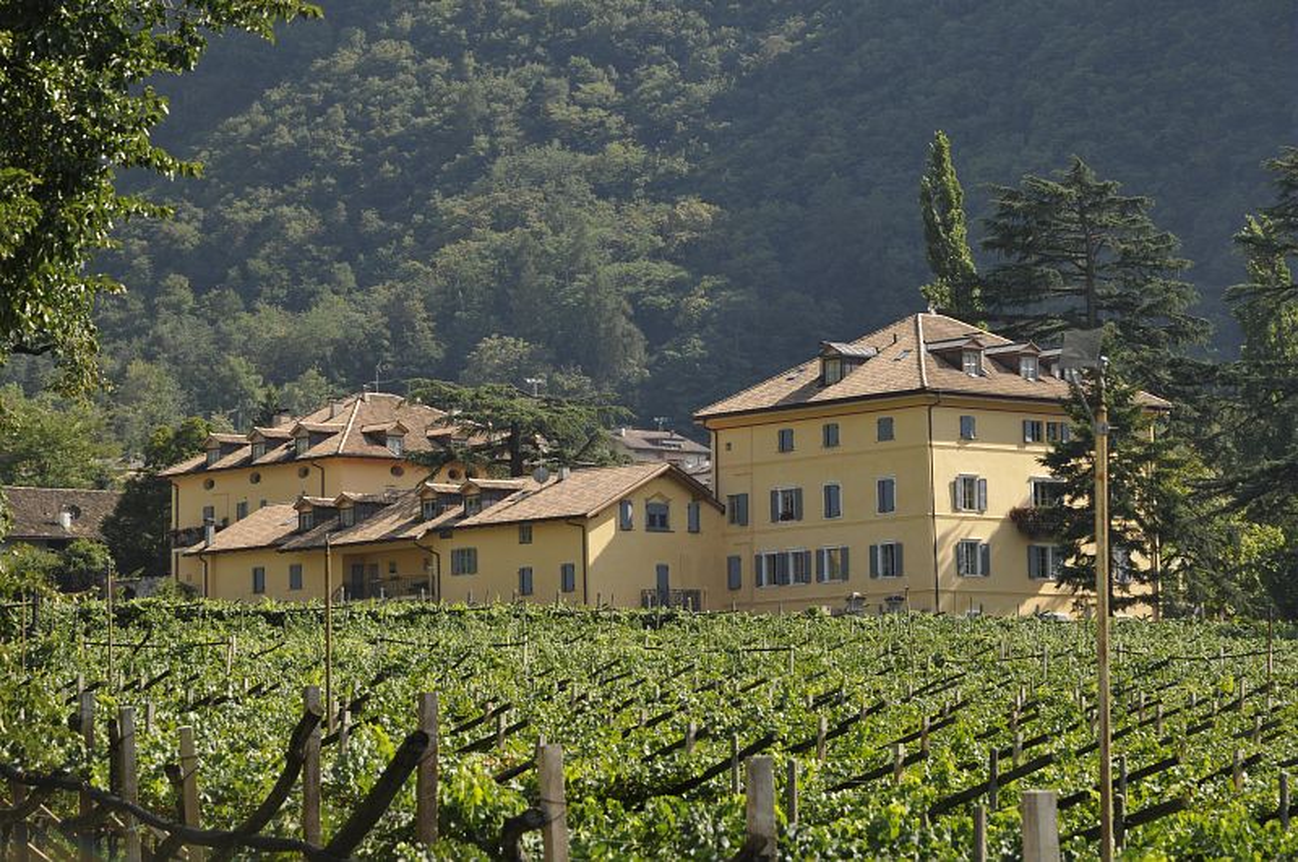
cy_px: 431
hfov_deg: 16.1
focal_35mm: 128
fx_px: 4591
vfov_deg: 10.7
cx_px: 649
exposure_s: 1/250
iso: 200
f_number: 8
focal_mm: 85
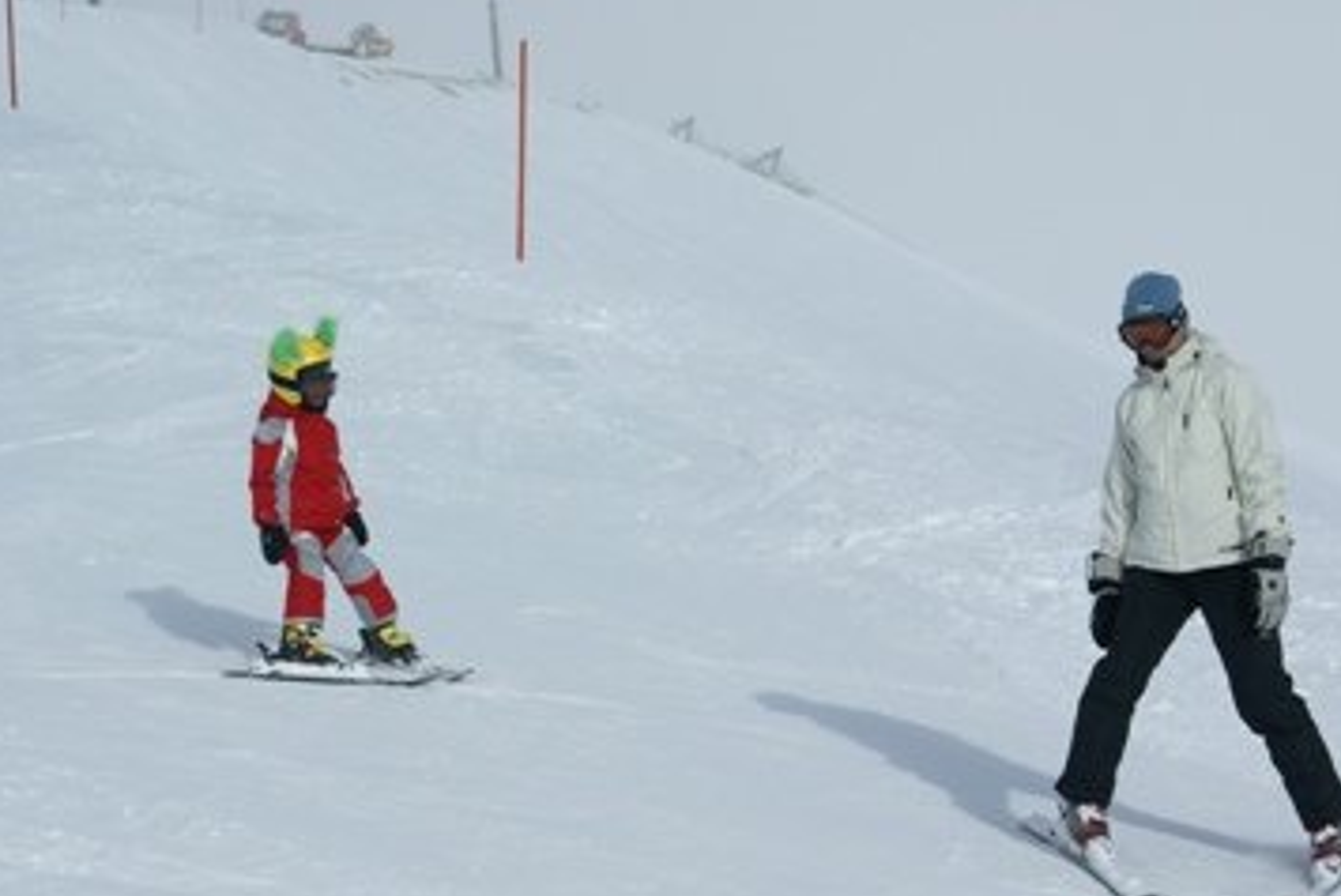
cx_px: 576
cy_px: 495
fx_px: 5629
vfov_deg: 9.1
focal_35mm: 151
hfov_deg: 13.6
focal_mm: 80
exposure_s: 1/500
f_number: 10
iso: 100
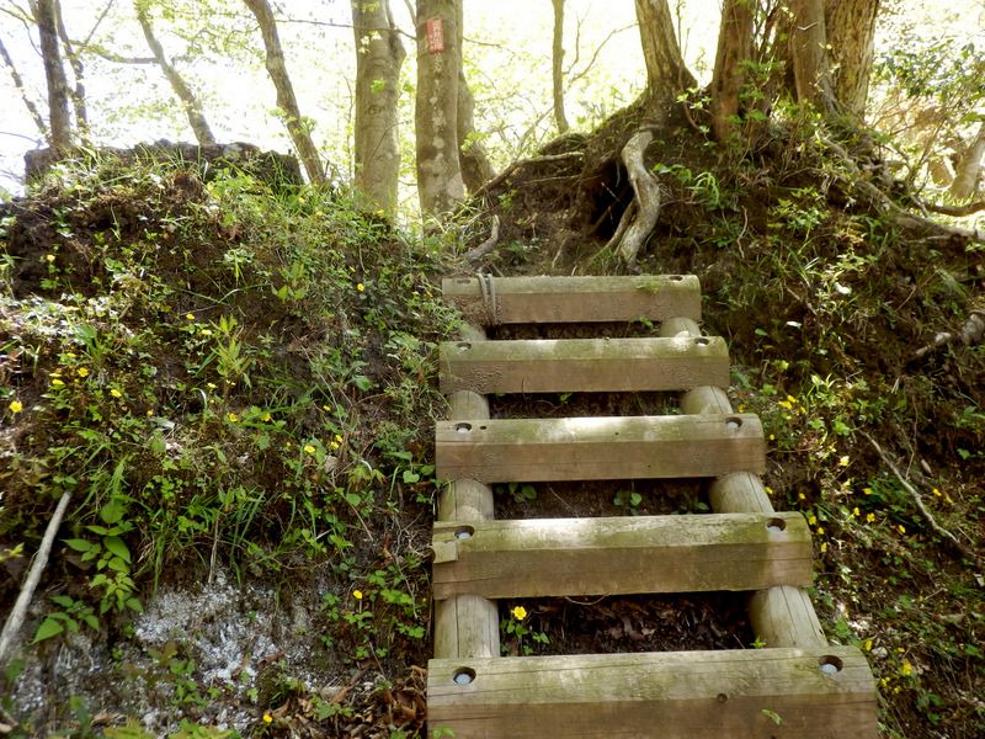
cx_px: 492
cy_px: 370
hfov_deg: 44.8
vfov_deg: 34.3
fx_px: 1195
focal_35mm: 42
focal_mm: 7.4
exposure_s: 1/50
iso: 80
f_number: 4
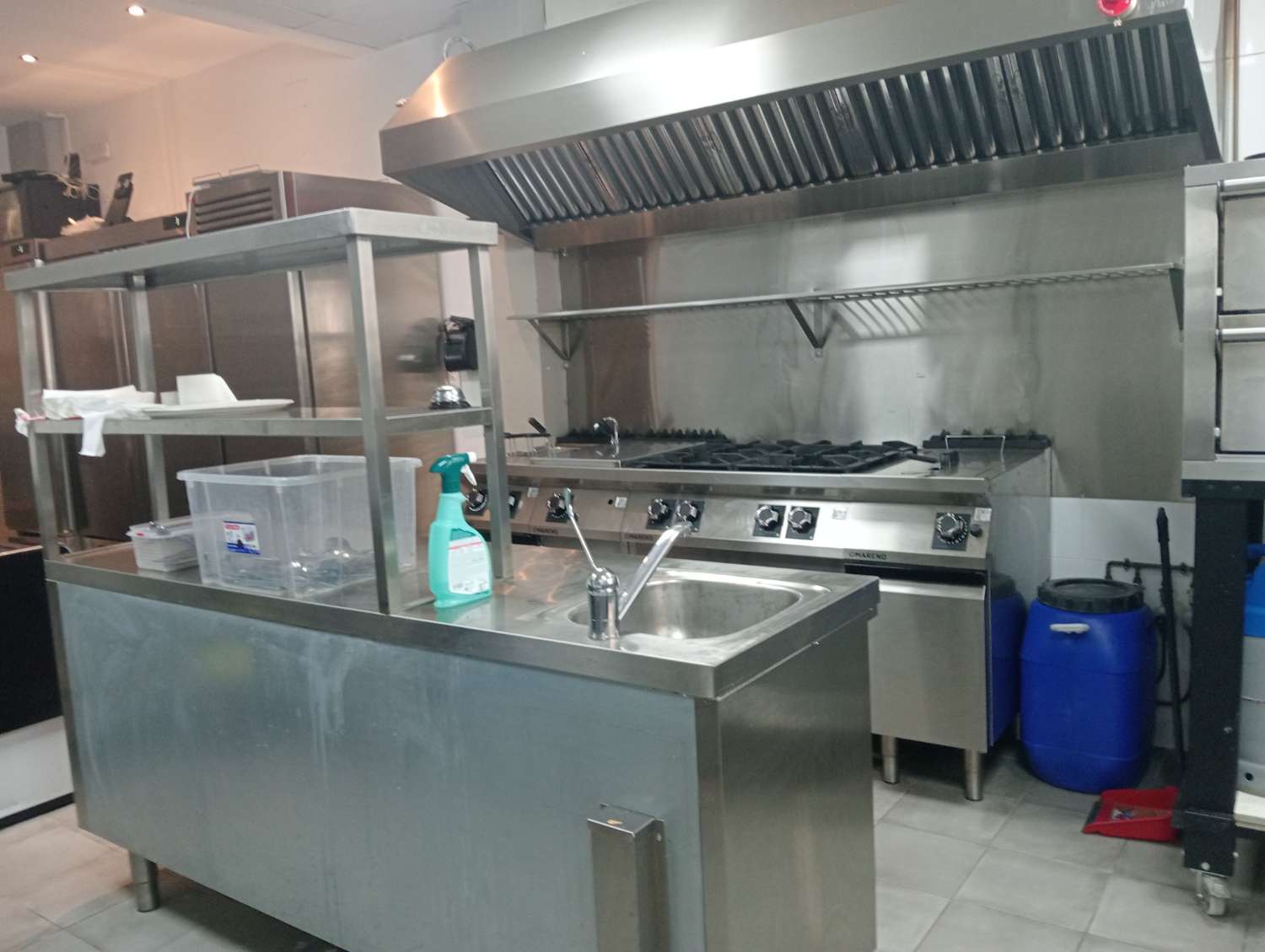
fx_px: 1025
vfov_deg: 49.8
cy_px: 476
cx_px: 632
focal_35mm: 28
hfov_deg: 63.4
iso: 408
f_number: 1.8
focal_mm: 3.98
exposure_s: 1/33.3
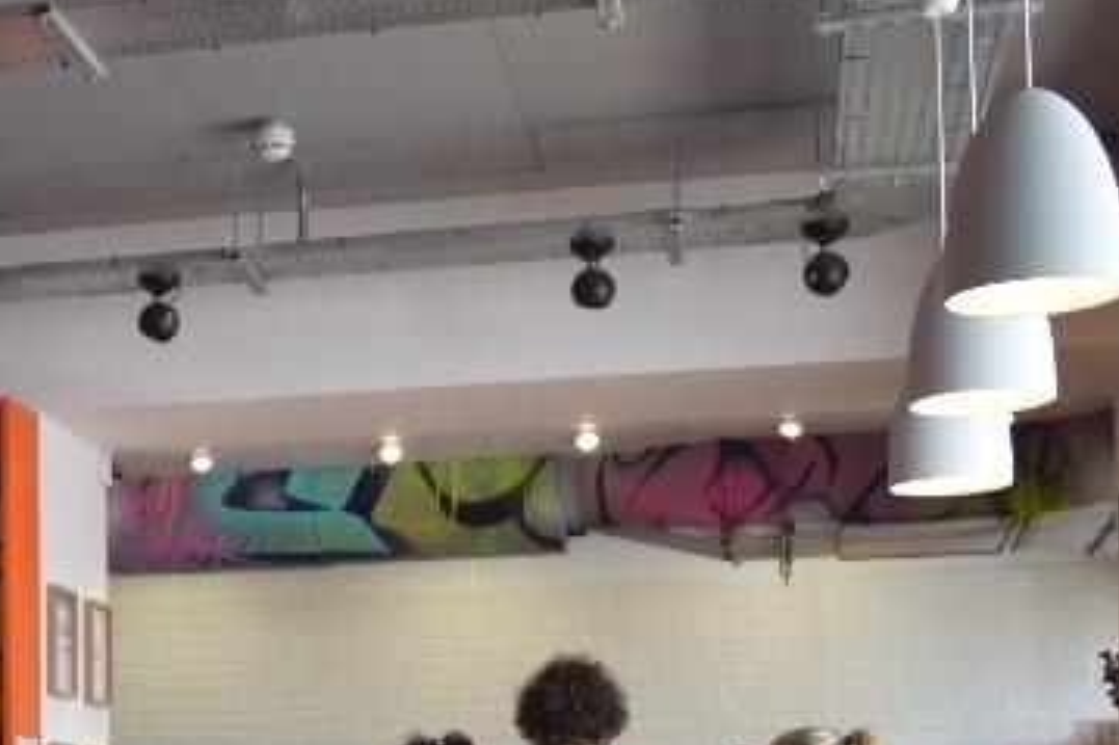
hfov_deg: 24.5
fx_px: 2392
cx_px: -128
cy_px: 853
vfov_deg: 17.0
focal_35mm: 77
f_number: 3.5
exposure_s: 1/160
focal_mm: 18
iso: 200
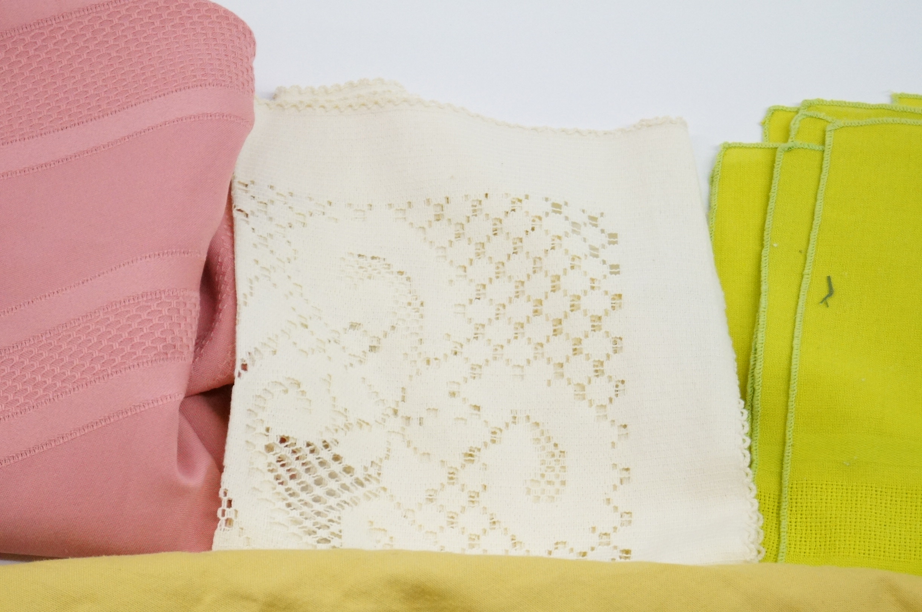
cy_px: 306
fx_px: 2110
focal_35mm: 82
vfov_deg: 16.5
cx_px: 461
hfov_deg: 24.7
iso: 3200
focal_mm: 55
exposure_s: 1/100
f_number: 5.6
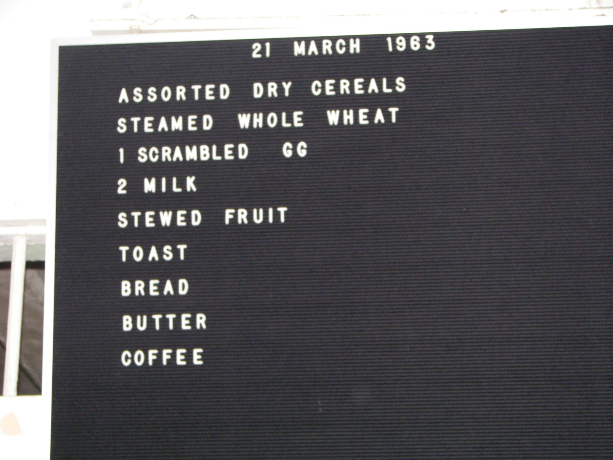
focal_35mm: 98
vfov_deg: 15.1
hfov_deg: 20.0
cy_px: 230
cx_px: 306
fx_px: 1735
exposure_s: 1/40
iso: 200
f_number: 3.2
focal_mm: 16.3
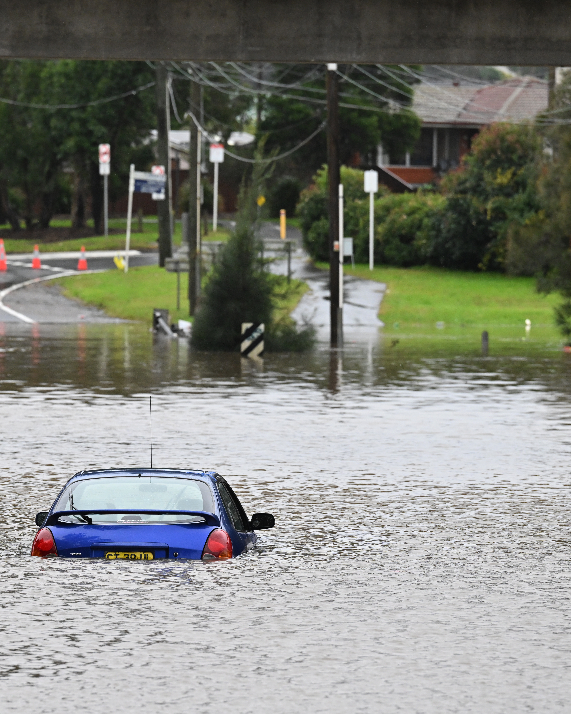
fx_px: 5957
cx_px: 125
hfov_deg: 5.5
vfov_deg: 6.9
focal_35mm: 282
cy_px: 357
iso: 2000
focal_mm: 200
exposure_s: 1/1600
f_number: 5
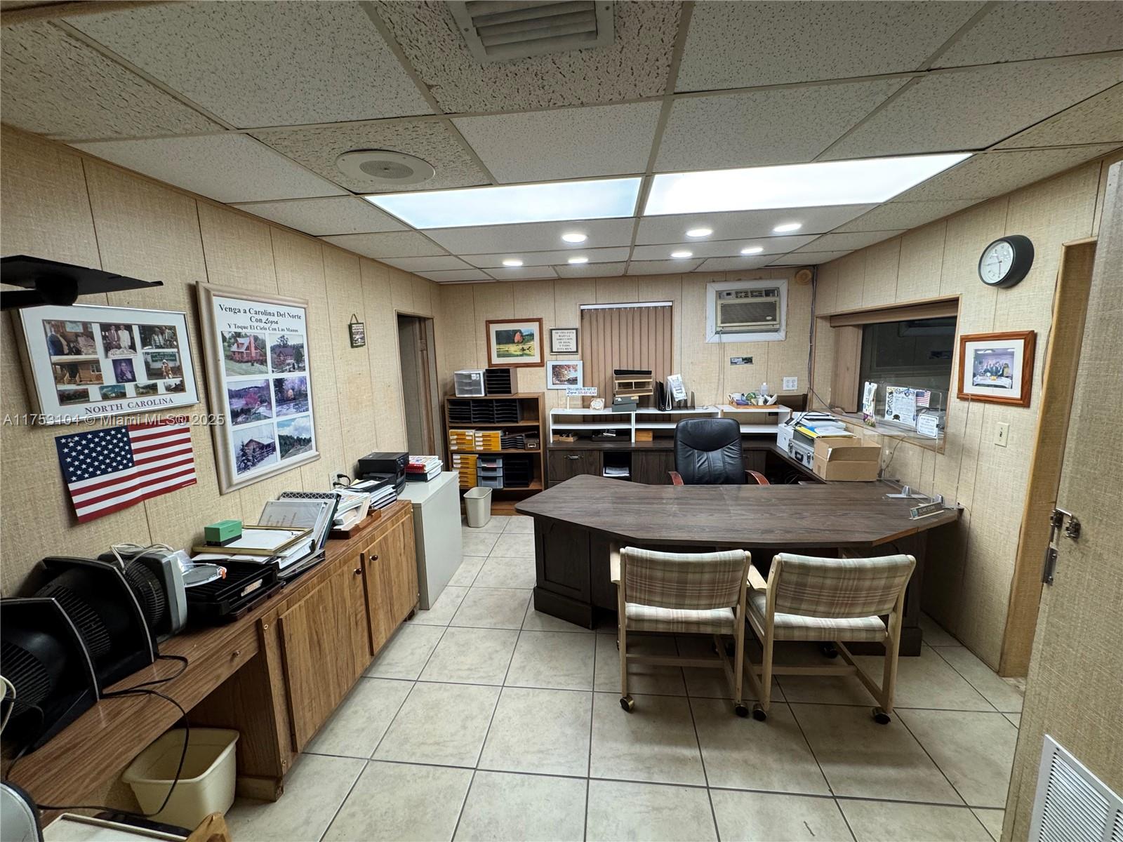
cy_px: 421
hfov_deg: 102.1
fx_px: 454
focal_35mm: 14
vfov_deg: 85.7
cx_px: 562
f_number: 2.2
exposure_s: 1/120
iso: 200
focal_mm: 2.22
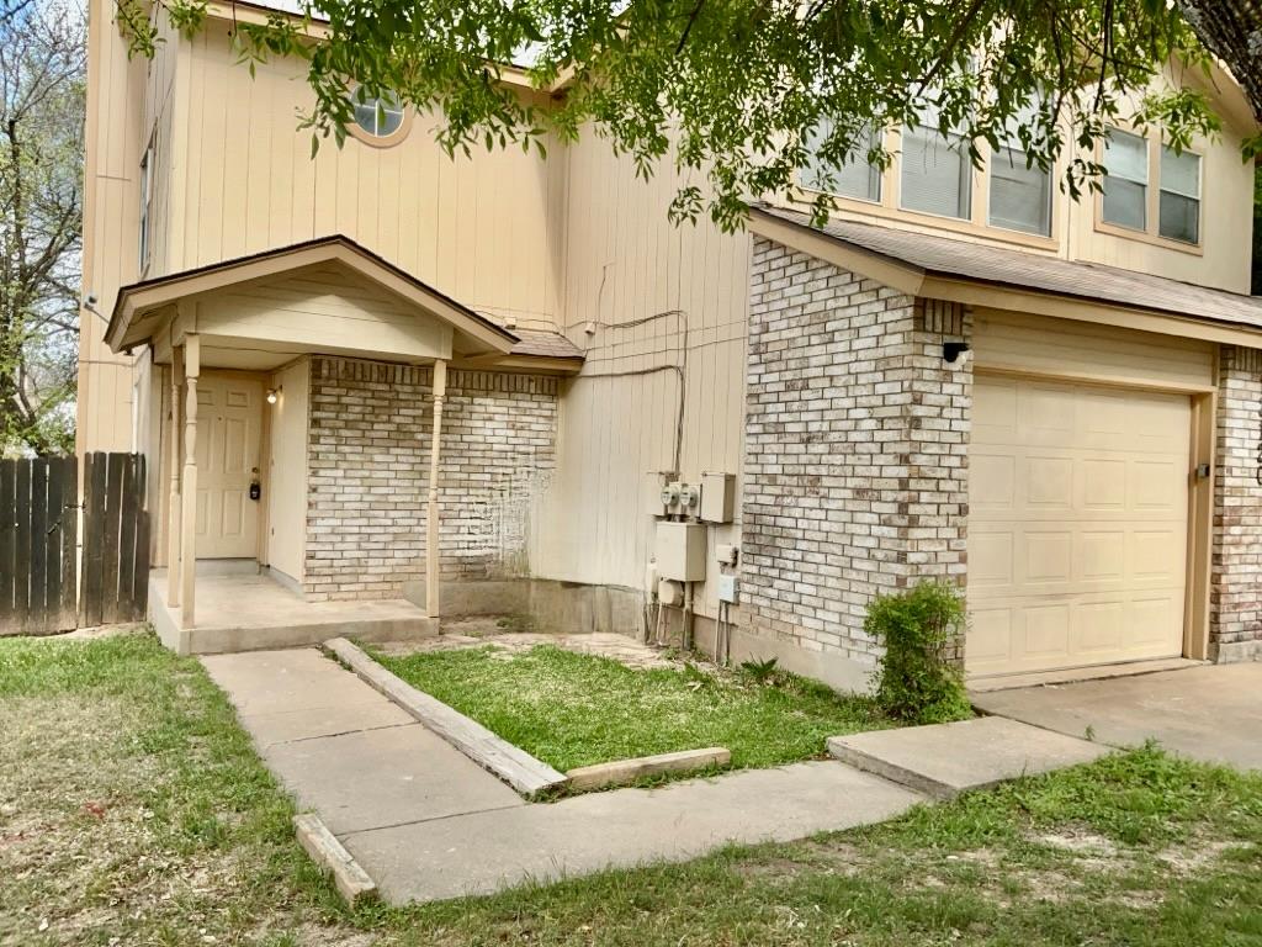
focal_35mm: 27
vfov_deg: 51.4
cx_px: 631
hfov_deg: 65.3
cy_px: 474
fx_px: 984
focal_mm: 3
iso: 25
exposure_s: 1/816
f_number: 1.8
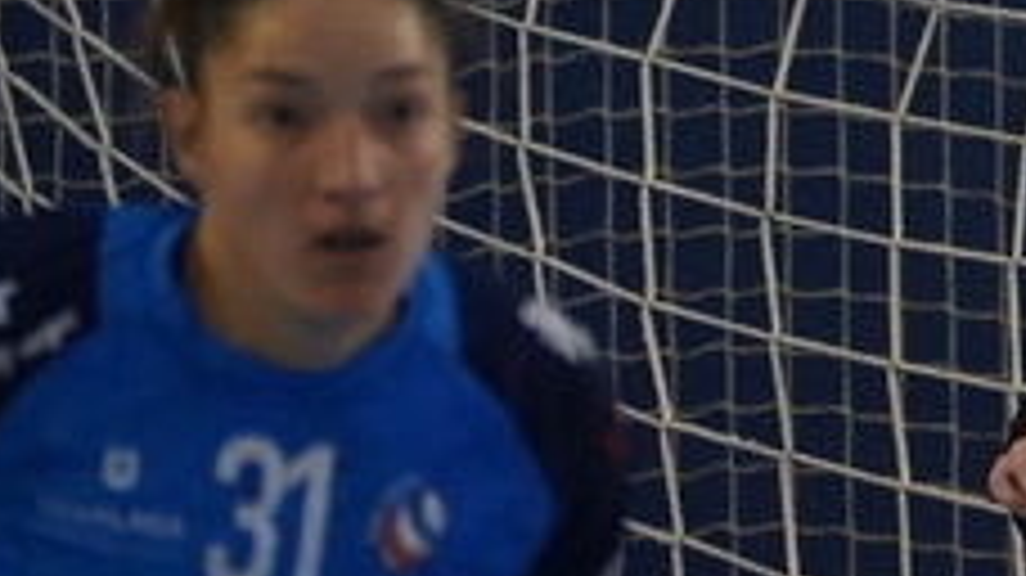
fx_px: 54494
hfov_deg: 1.1
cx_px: 1526
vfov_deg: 0.6
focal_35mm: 2004
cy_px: 333
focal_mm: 400
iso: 5000
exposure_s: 1/800
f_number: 5.6
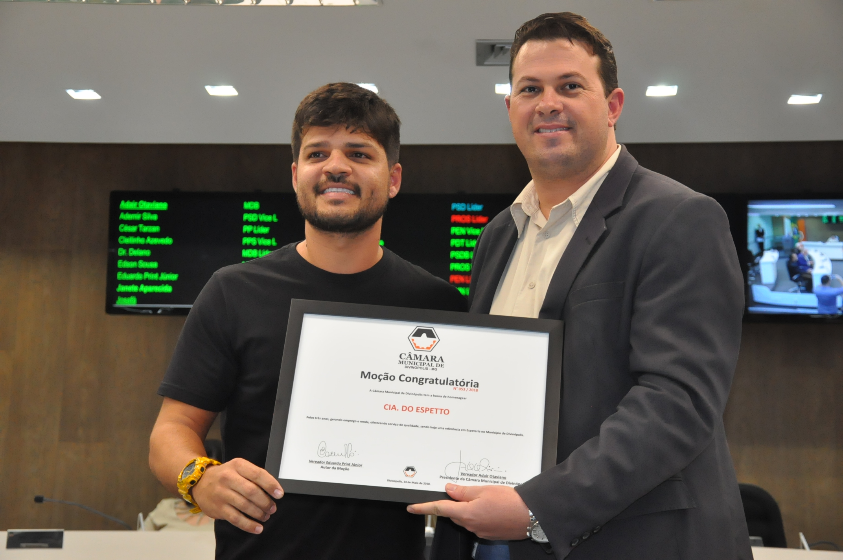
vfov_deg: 18.9
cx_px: 422
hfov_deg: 28.1
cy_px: 280
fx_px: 1684
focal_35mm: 72
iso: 2000
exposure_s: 1/160
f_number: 5
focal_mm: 48
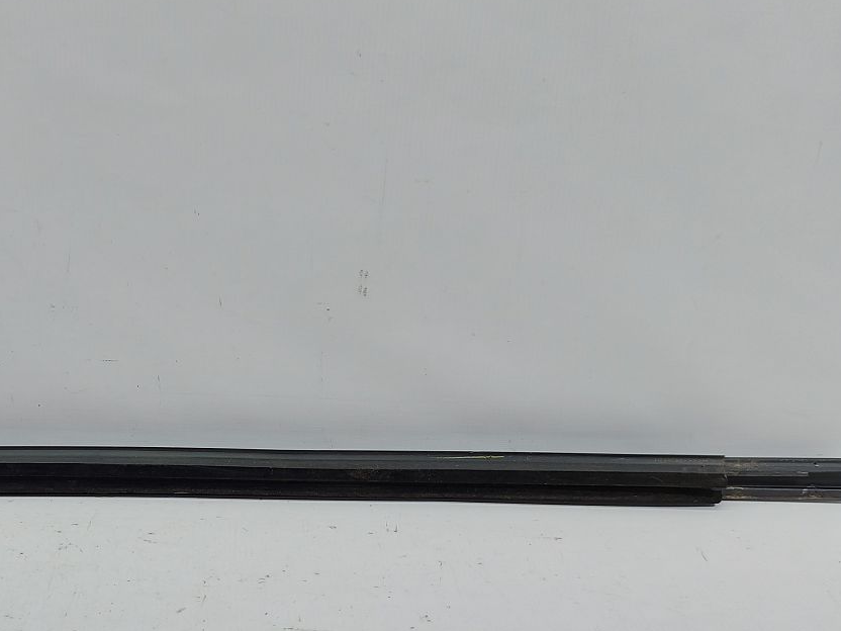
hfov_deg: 44.5
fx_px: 972
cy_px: 448
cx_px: 165
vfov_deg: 35.4
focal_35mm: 40
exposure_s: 1/50
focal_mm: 5.23
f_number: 1.8
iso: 64
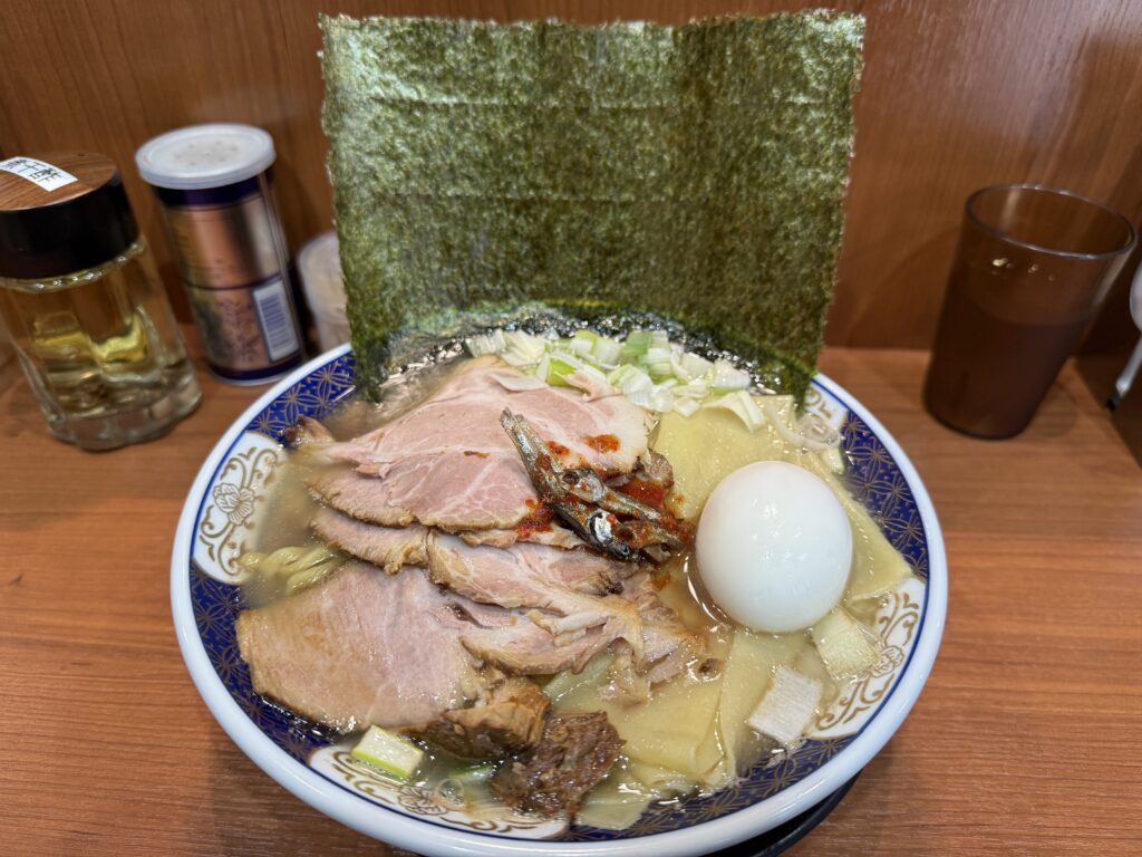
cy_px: 428
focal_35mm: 24
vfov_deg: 56.8
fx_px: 792
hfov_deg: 71.6
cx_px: 571
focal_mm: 6.76
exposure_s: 1/100
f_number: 1.78
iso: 125
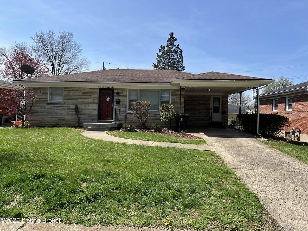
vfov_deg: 53.1
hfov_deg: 67.3
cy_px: 116
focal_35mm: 26
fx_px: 231
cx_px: 154
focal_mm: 5.7
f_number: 1.5
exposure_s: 1/3571
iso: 50
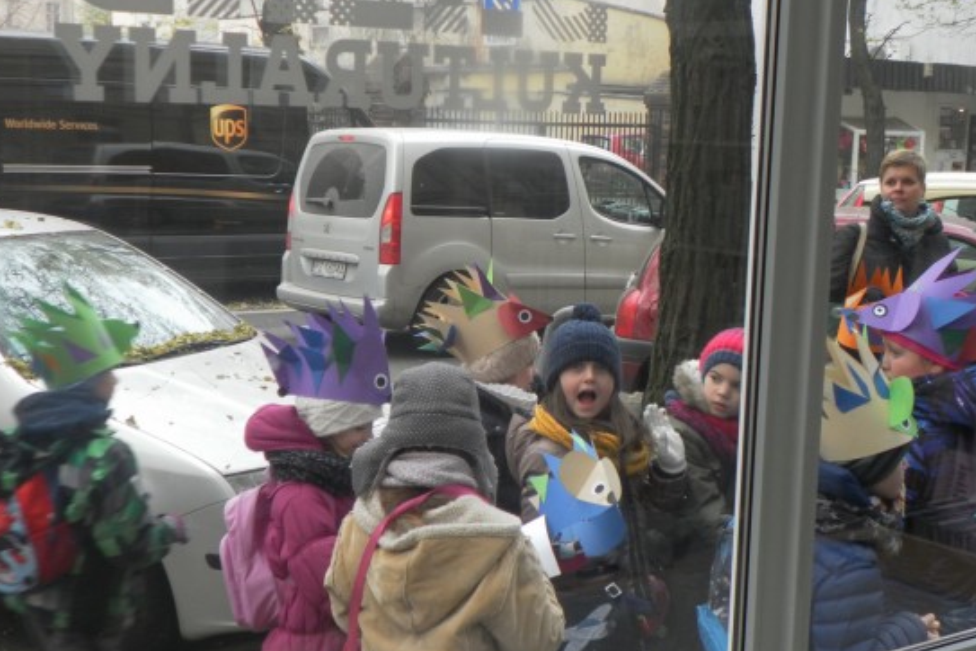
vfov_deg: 24.6
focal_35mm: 55
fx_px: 1491
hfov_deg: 36.2
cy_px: 308
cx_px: 460
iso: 100
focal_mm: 7.3
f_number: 3.2
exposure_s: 1/50
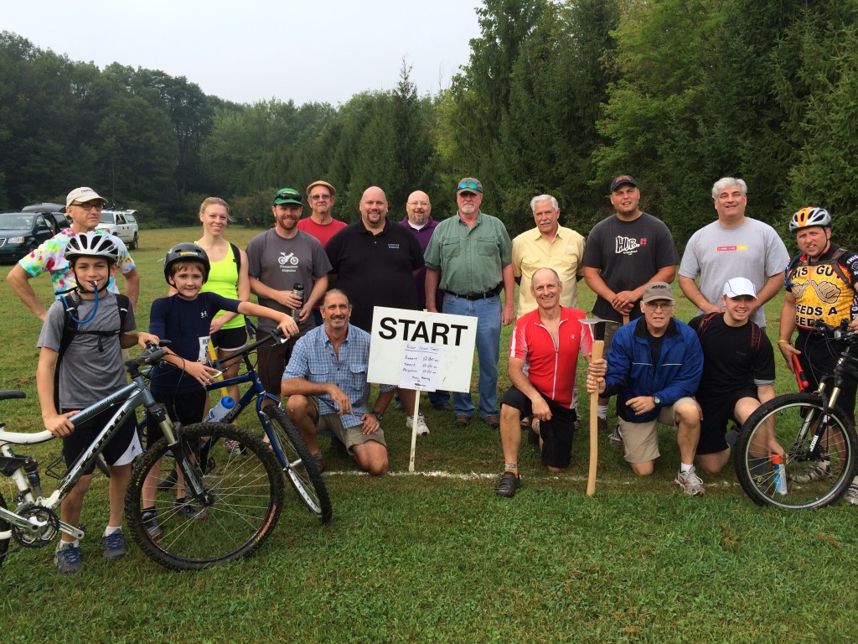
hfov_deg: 60.0
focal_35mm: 30
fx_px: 744
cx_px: 429
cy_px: 322
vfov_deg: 46.8
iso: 32
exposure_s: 1/376
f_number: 2.2
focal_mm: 4.12
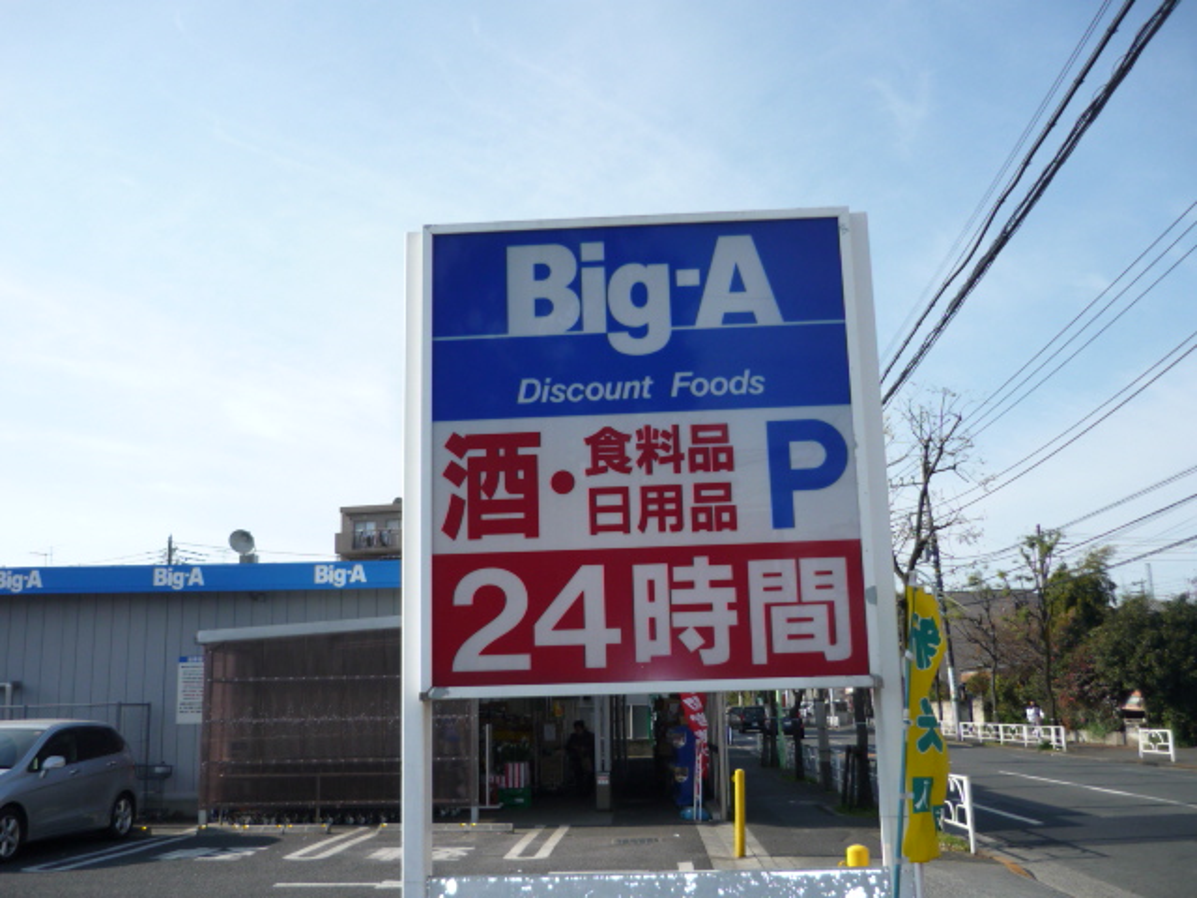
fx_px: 1141
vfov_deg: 42.9
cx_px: 598
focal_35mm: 33
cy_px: 449
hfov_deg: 55.4
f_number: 2.8
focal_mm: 5.5
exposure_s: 1/1000
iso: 100
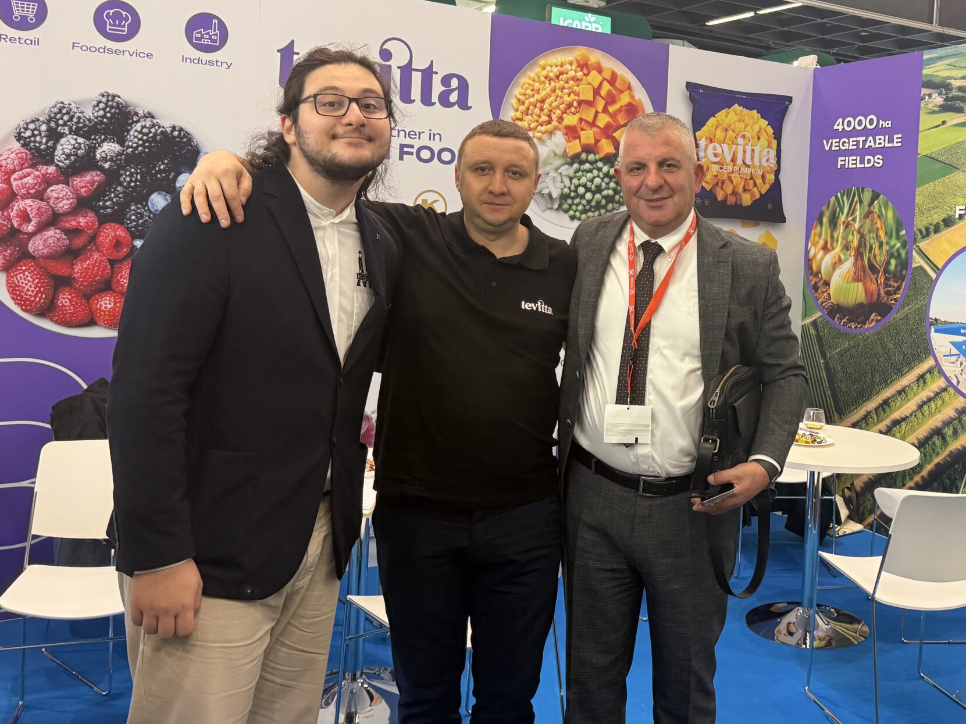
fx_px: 1032
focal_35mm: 37
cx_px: 680
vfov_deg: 38.2
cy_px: 236
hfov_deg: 48.9
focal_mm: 6.76
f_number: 1.78
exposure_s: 1/100
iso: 250
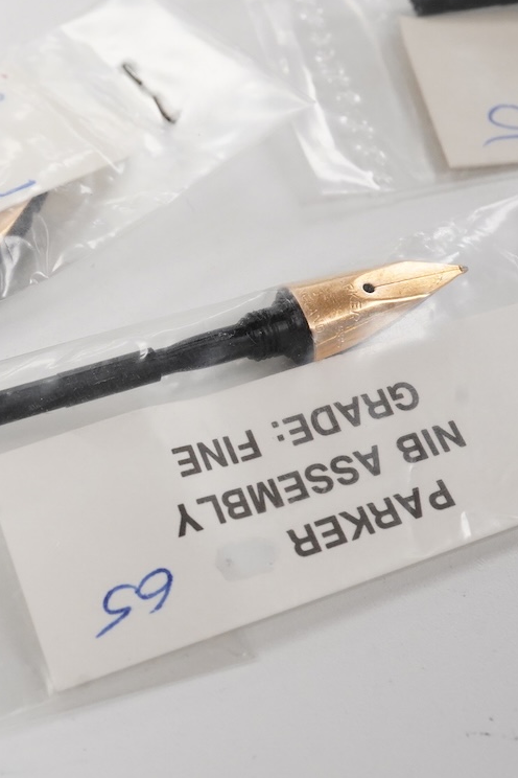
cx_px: 42
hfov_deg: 19.6
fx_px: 1468
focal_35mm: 68
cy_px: 387
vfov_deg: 29.7
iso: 2500
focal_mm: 30
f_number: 16
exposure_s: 1/100
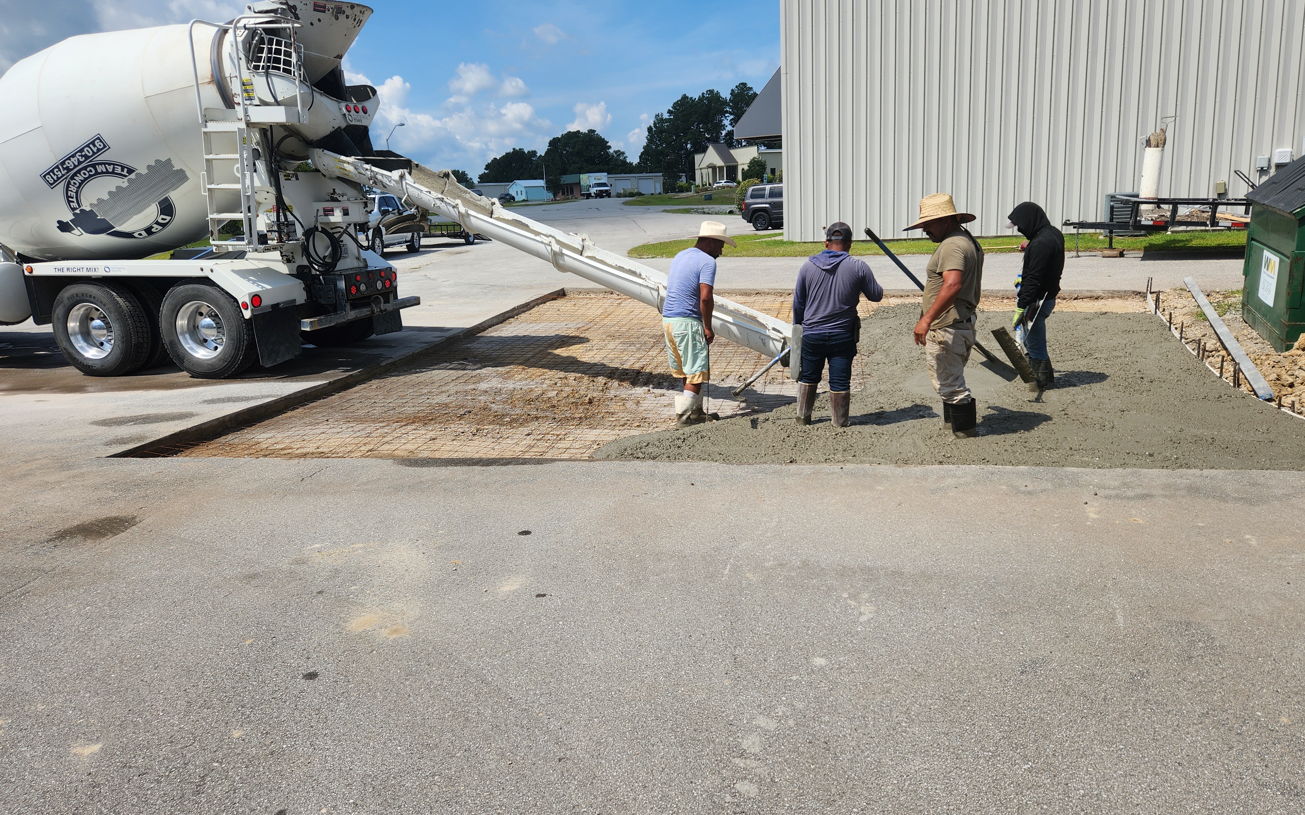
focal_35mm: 25
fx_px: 889
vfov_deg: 49.3
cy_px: 396
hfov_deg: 72.5
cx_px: 661
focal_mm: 5.4
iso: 20
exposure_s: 1/2071
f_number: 1.8
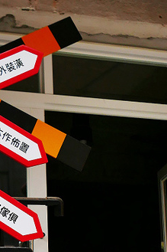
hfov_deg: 20.8
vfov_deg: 30.7
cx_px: -19
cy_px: 236
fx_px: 432
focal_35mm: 62
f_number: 2.2
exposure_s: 1/1600
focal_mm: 10.9
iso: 200
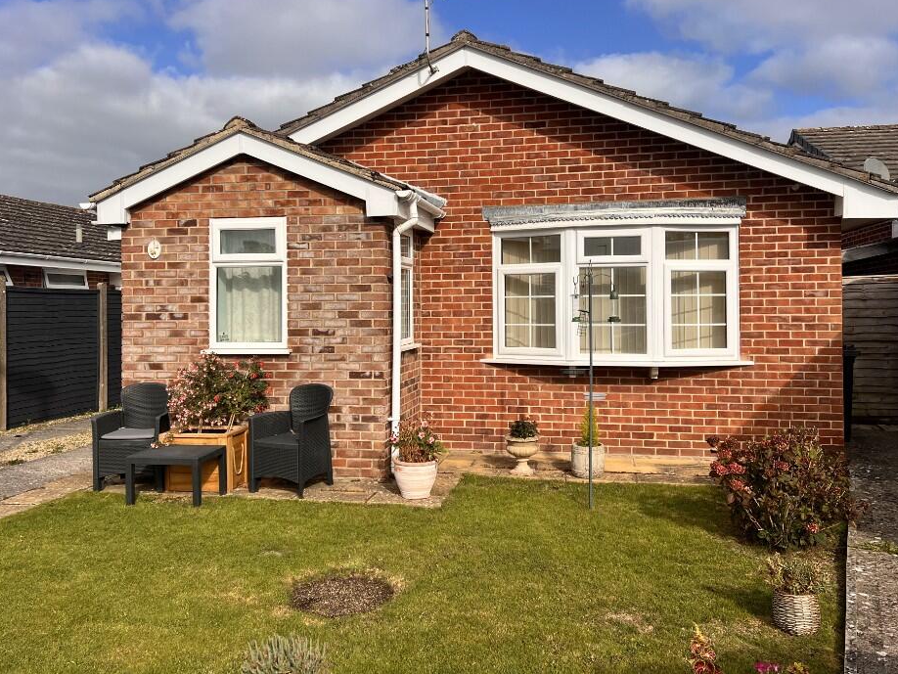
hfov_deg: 61.6
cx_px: 449
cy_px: 299
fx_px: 753
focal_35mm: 29
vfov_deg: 48.2
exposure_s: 1/6579
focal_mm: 5.7
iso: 50
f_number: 1.5
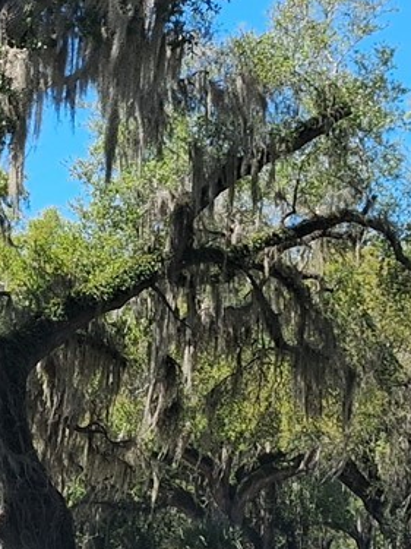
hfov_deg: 13.3
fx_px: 1758
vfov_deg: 17.7
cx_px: 183
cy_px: 240
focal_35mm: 111
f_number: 1.8
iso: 25
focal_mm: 3.98
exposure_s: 1/195
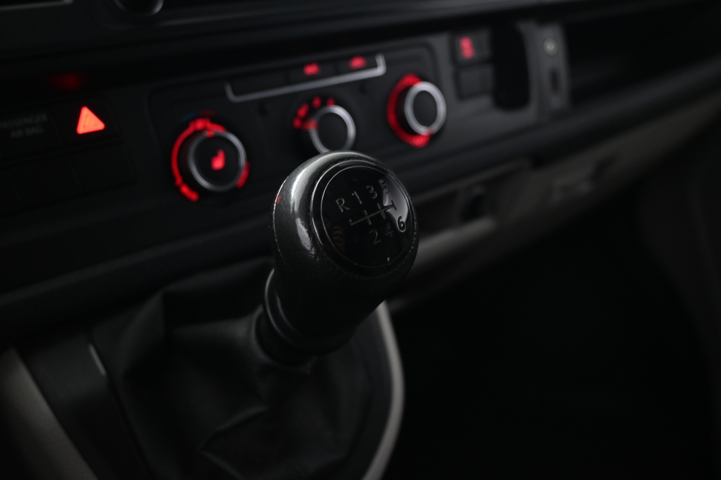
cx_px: 360
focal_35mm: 32
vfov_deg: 40.8
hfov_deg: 58.3
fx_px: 646
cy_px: 240
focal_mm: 21.5
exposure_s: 1/10
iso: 1600
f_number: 4
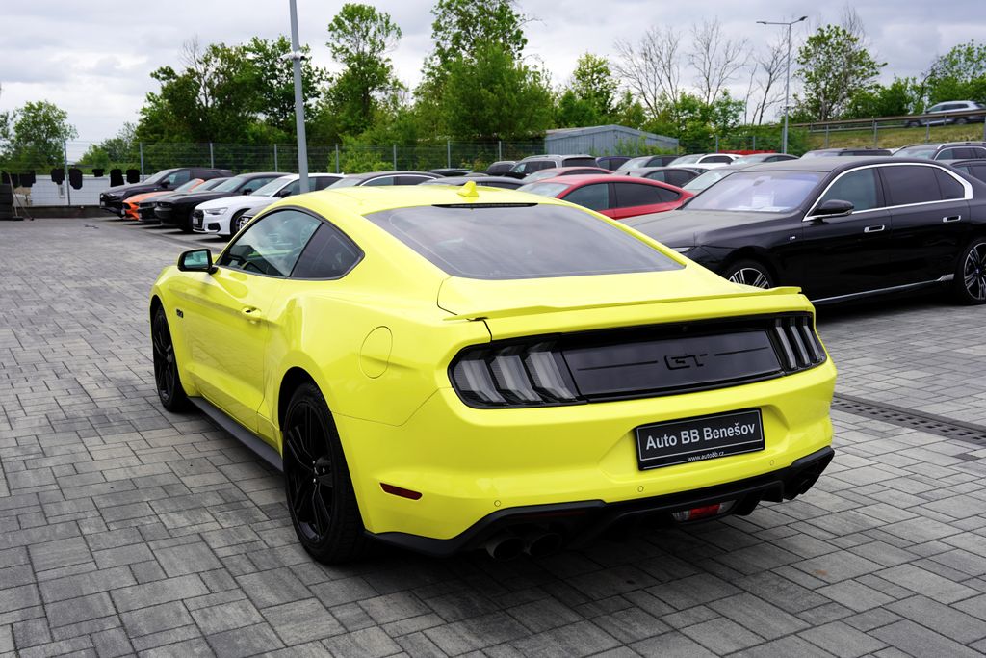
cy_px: 329
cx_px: 493
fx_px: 959
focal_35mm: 35
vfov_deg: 37.9
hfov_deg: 54.4
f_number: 6.3
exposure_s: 1/100
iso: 100
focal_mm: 35
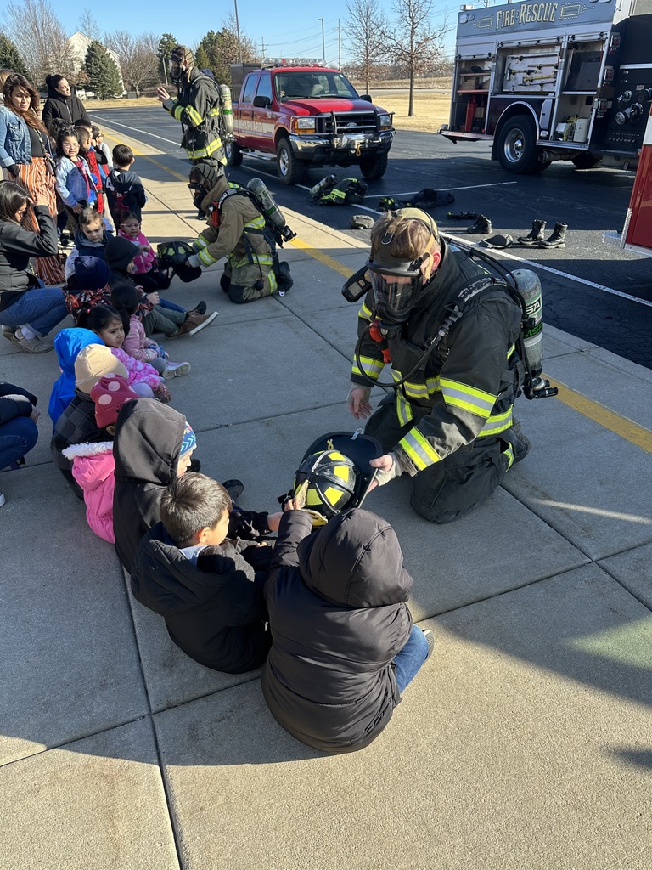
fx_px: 603
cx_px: 326
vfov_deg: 71.6
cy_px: 435
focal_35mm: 24
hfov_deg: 56.8
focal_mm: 6.86
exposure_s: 1/1029
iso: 80
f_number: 1.78
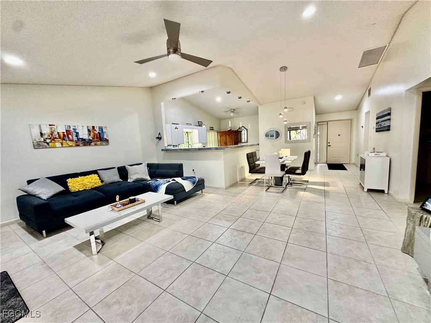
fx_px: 174
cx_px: 216
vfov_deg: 85.7
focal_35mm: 14
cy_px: 162
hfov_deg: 102.1
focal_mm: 2.22
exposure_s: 1/60
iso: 250
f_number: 2.2
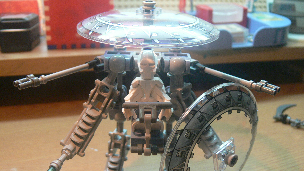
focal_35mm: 39
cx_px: 151
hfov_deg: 51.6
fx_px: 314
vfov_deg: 30.4
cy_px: 95
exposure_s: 1/30
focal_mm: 7.4
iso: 125
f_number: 2.8
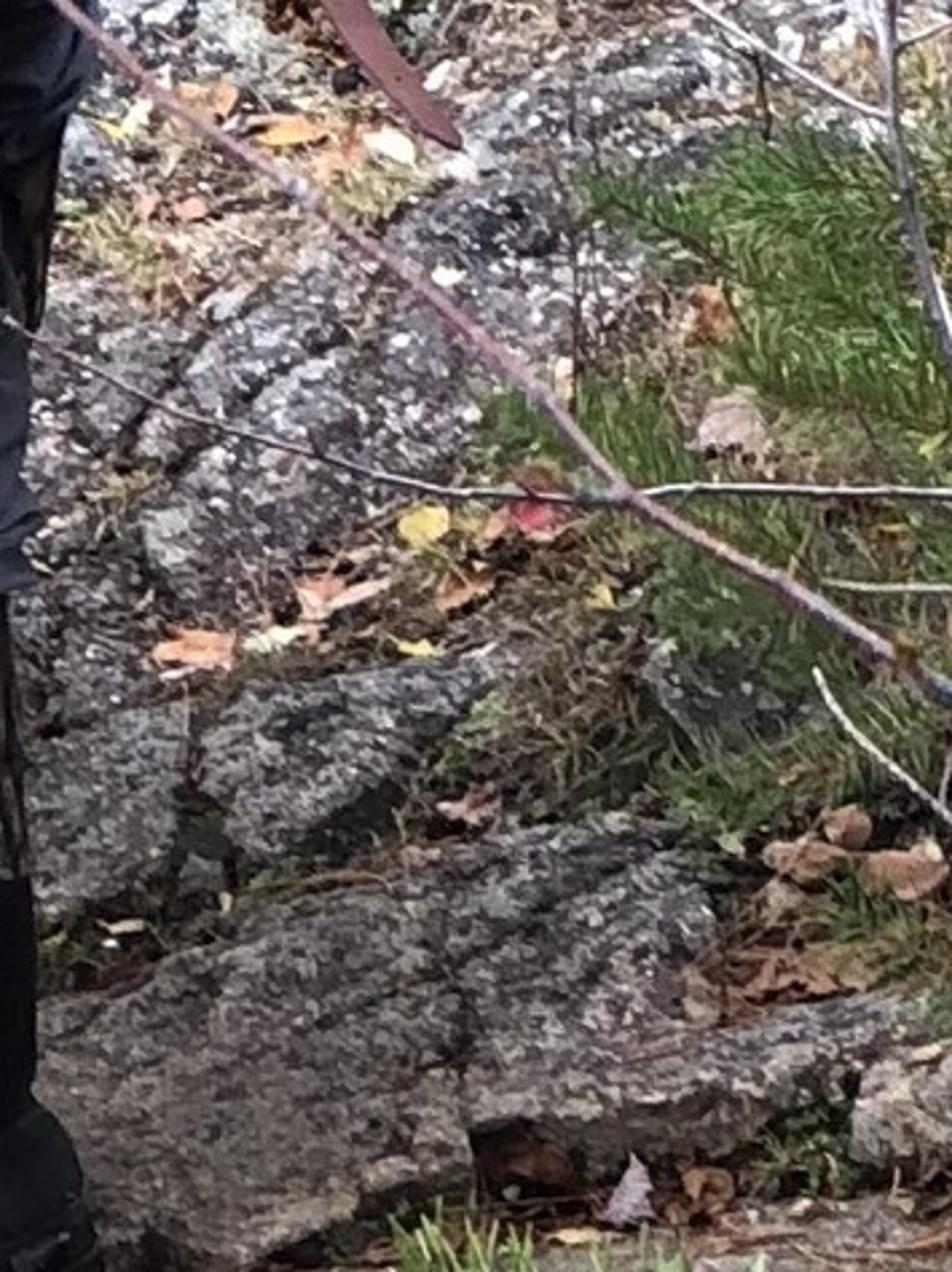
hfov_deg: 4.0
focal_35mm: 366
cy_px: -635
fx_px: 13433
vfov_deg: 5.4
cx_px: 1491
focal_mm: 6
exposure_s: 1/120
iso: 20
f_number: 2.4
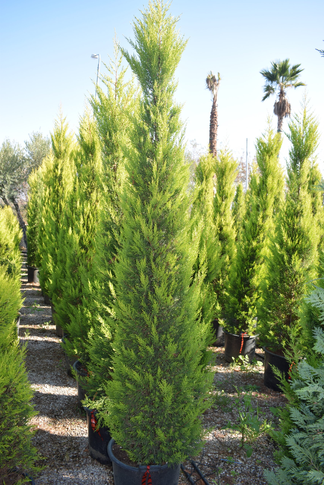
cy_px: 242
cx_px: 162
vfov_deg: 61.9
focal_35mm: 30
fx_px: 405
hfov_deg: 43.6
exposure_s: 1/125
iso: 100
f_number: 5.6
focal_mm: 20
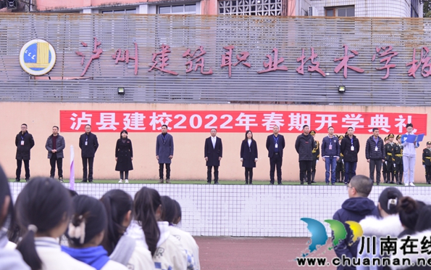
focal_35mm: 57
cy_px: 130
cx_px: 224
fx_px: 670
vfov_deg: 22.8
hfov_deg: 35.7
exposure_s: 1/80
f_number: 4.5
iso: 720
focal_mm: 52
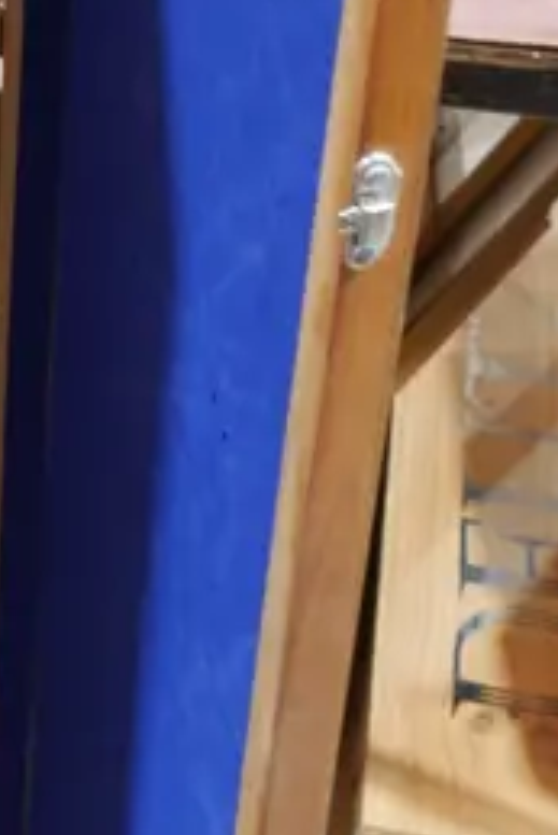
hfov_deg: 11.5
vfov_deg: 17.6
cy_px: 164
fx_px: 2670
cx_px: -214
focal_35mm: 115
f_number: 3.5
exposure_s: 1/60
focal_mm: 14
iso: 1000
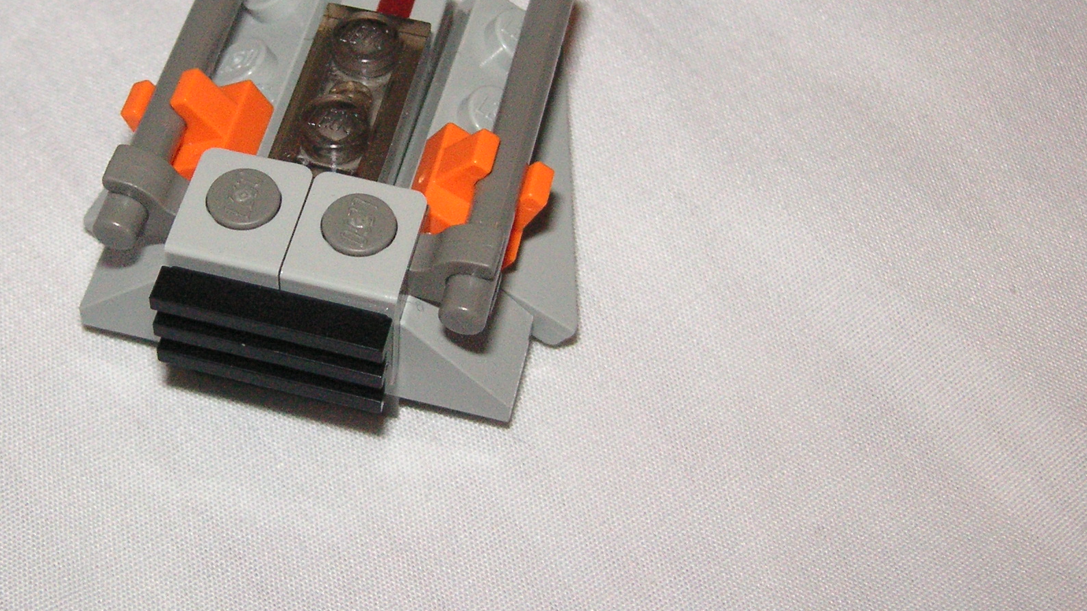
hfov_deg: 32.0
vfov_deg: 18.5
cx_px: 340
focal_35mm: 65
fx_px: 1873
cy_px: 201
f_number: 6.7
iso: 160
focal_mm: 6.1
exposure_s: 1/45
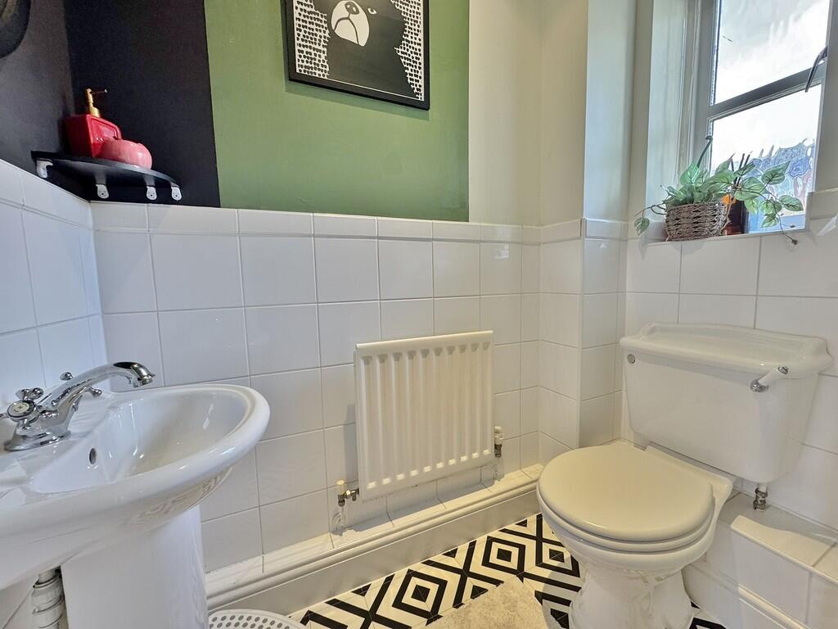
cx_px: 419
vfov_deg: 85.7
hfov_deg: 102.1
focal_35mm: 14
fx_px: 339
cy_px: 314
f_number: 2.2
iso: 200
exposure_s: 1/100
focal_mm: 2.22
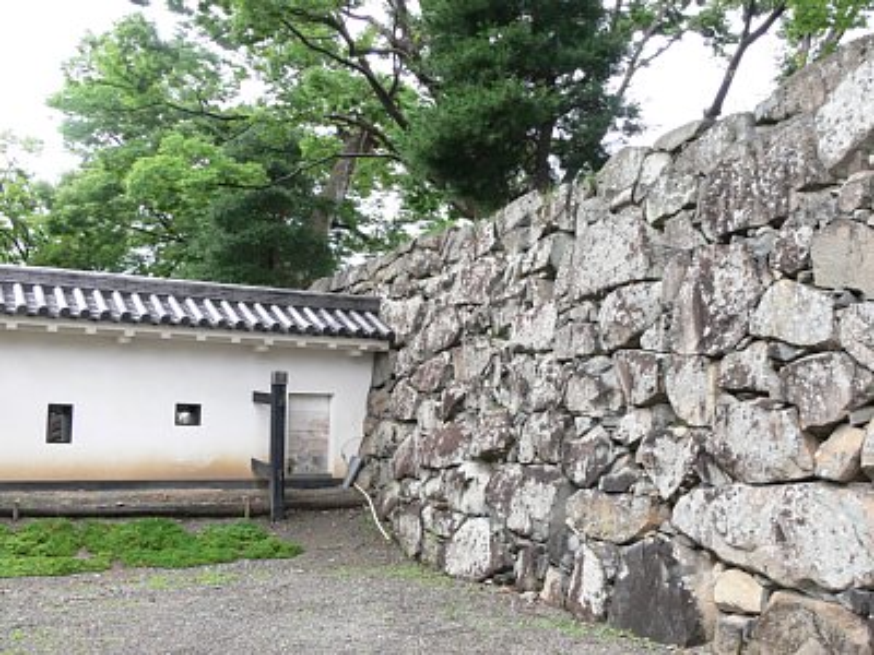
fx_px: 884
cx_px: 437
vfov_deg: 40.7
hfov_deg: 52.6
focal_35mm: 35
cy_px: 328
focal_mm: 7.4
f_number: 4.5
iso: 80
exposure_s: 1/100
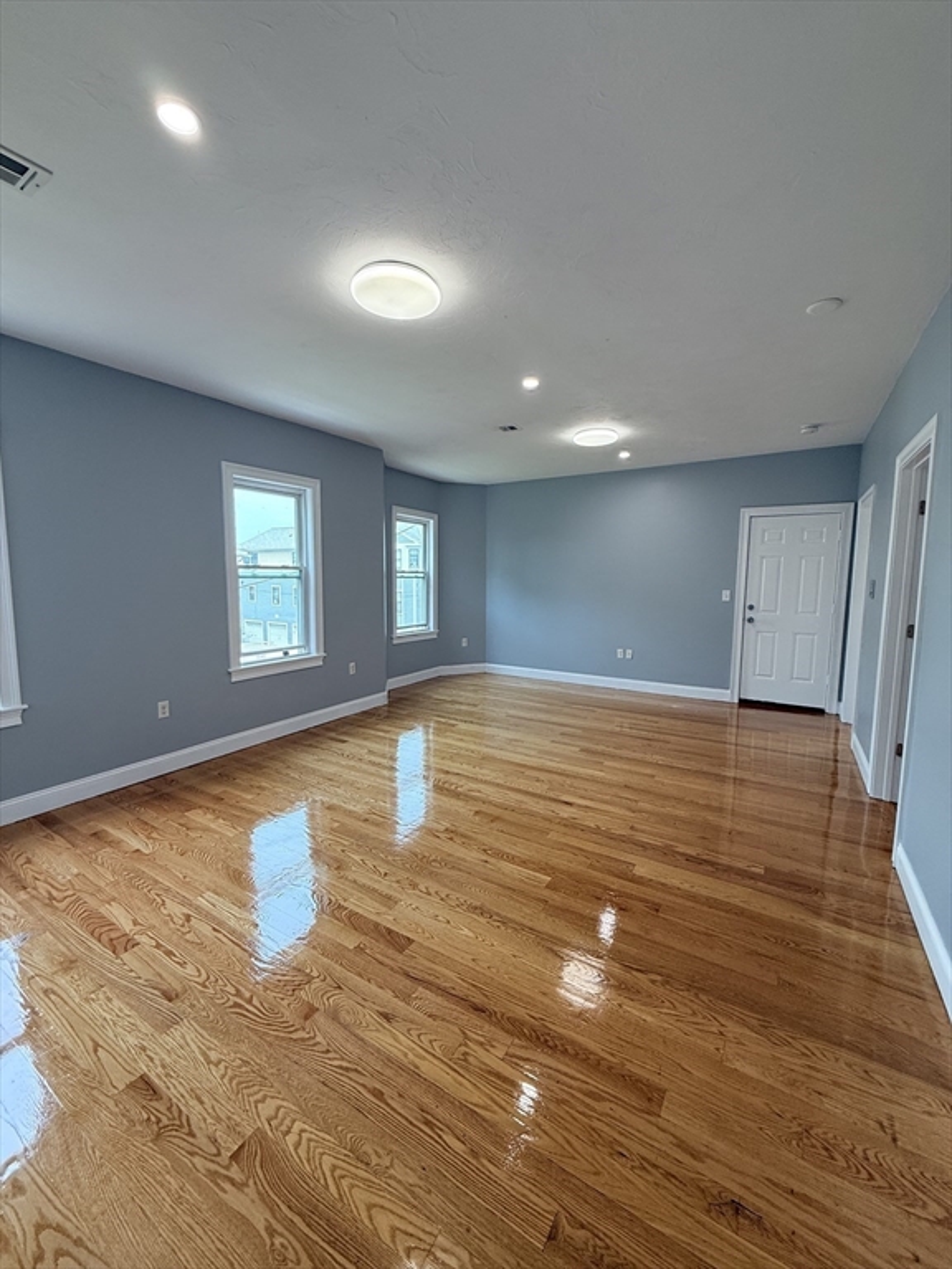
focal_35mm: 14
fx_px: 513
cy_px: 634
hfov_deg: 85.7
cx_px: 476
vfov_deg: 102.1
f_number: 2.2
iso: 125
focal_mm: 2.22
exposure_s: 1/120
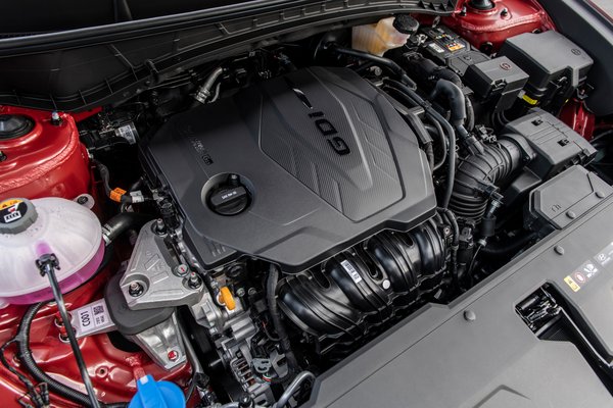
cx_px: 306
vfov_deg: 53.1
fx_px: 409
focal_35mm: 24
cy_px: 204
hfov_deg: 73.7
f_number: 4.5
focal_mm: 24
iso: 200
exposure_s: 1/40
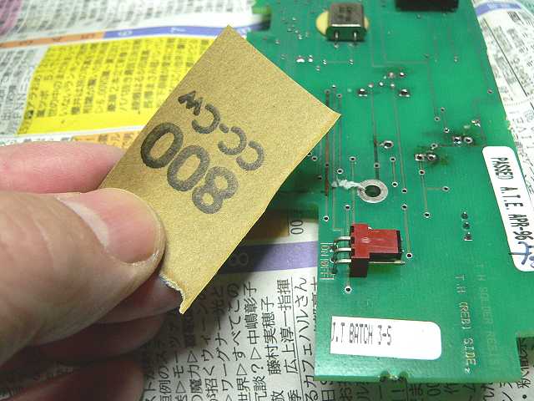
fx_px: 555
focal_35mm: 36
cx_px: 267
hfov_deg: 51.4
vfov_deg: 39.7
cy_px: 200
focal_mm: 6
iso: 400
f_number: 3.3
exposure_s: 1/125
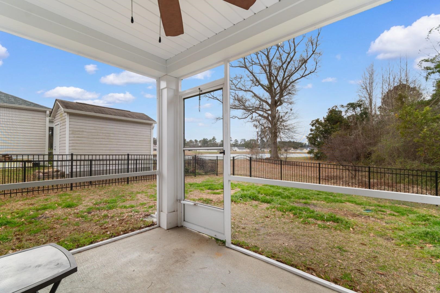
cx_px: 220
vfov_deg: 77.3
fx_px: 183
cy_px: 146
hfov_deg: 100.4
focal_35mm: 15
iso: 100
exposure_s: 1/160
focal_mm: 10
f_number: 6.3
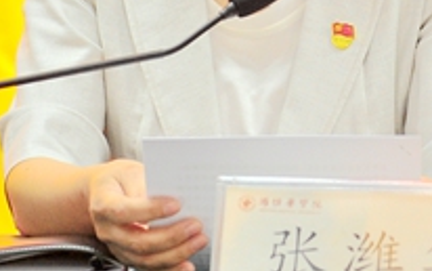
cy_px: -82
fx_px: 2450
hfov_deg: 10.1
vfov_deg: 6.3
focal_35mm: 208
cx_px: 260
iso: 800
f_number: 4
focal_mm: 70
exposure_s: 1/160
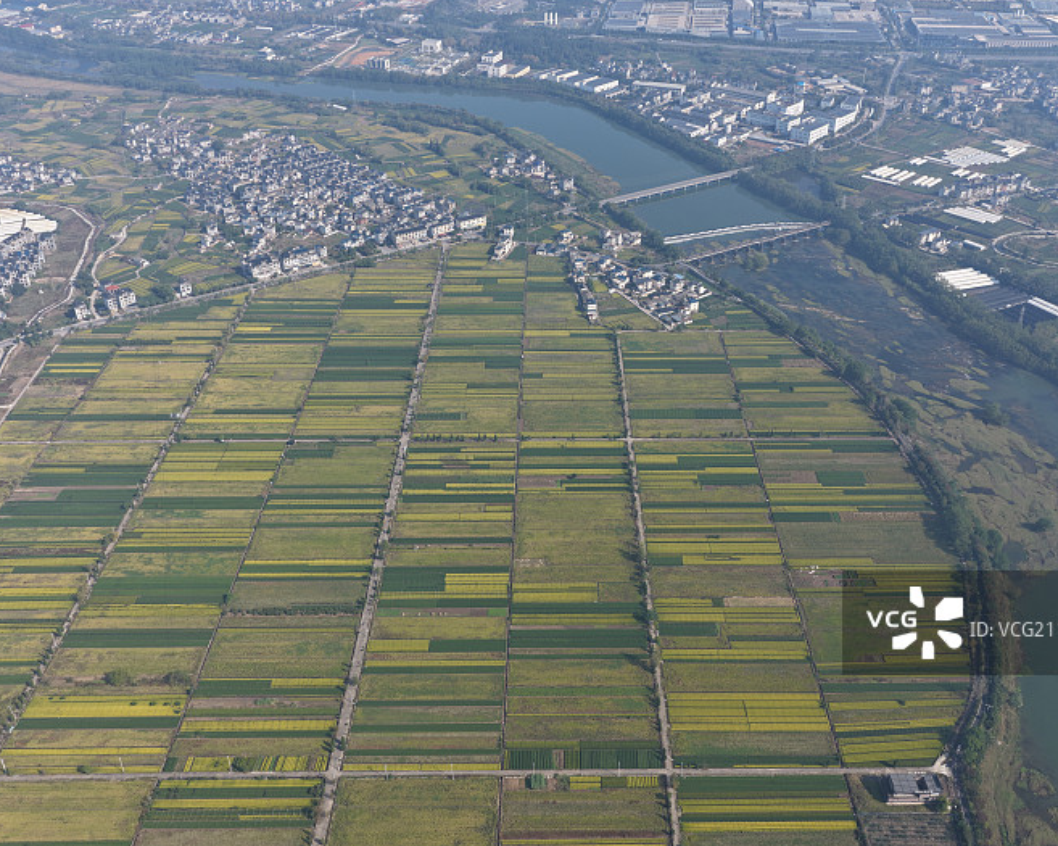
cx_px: 557
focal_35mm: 32
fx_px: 1002
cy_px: 423
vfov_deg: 45.8
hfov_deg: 55.7
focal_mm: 14.45
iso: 100
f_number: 2.8
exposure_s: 1/1000
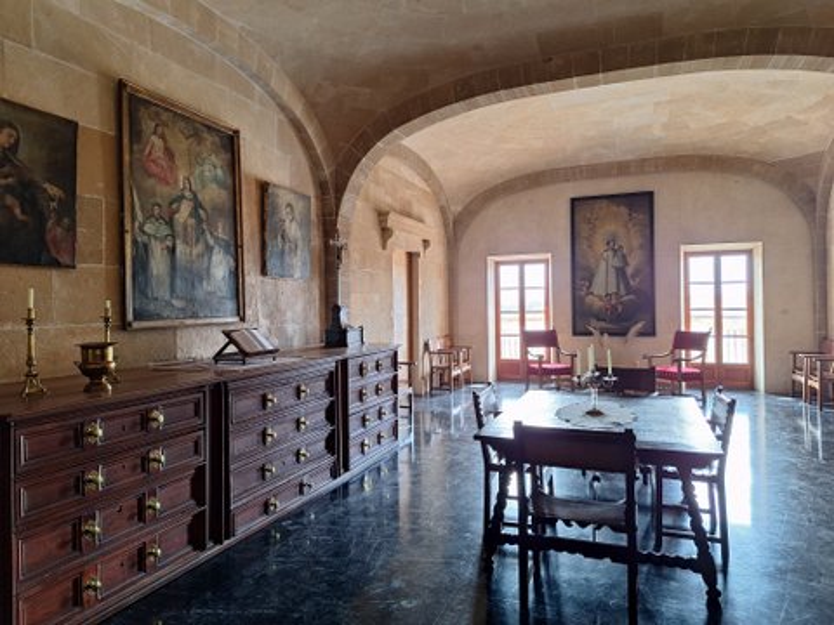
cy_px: 312
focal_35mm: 23
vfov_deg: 58.9
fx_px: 554
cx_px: 417
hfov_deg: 73.9
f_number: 1.8
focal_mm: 5.54
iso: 100
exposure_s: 1/40
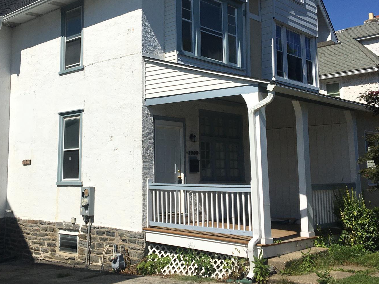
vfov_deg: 32.1
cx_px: 157
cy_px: 113
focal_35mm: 45
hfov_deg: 41.9
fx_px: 493
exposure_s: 1/5128
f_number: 2.2
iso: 25
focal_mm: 4.15
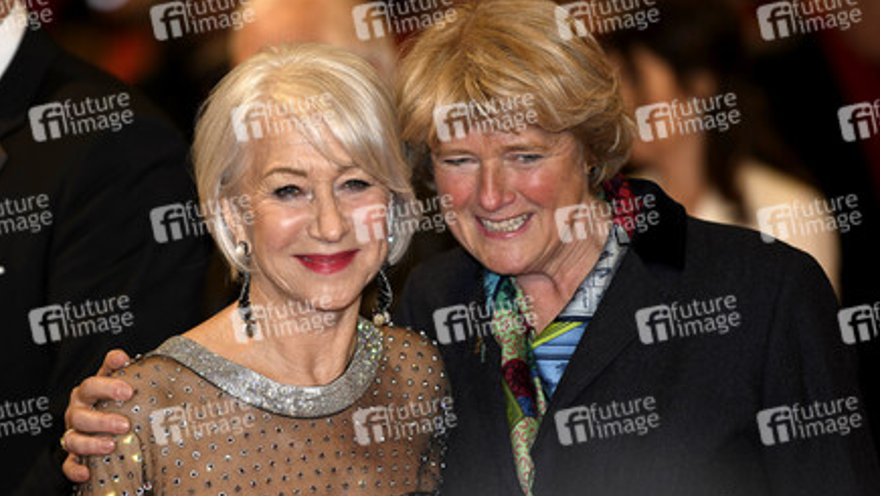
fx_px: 5065
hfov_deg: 9.9
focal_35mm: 217
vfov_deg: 5.6
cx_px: 432
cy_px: 269
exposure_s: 1/500
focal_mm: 200
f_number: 3.2
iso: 800
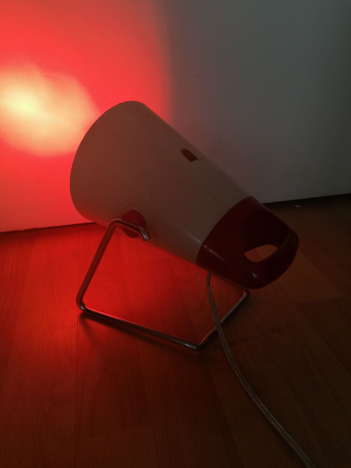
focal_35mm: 27
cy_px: 234
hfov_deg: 51.4
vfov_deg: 65.3
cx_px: 176
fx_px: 365
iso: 50
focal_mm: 4.75
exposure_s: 1/241
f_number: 1.8
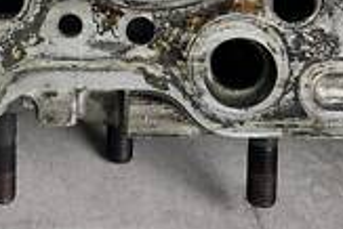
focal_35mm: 106
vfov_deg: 12.0
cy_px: -174
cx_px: -15
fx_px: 1011
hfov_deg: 18.7
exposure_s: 1/100
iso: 80
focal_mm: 5.1
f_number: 1.6
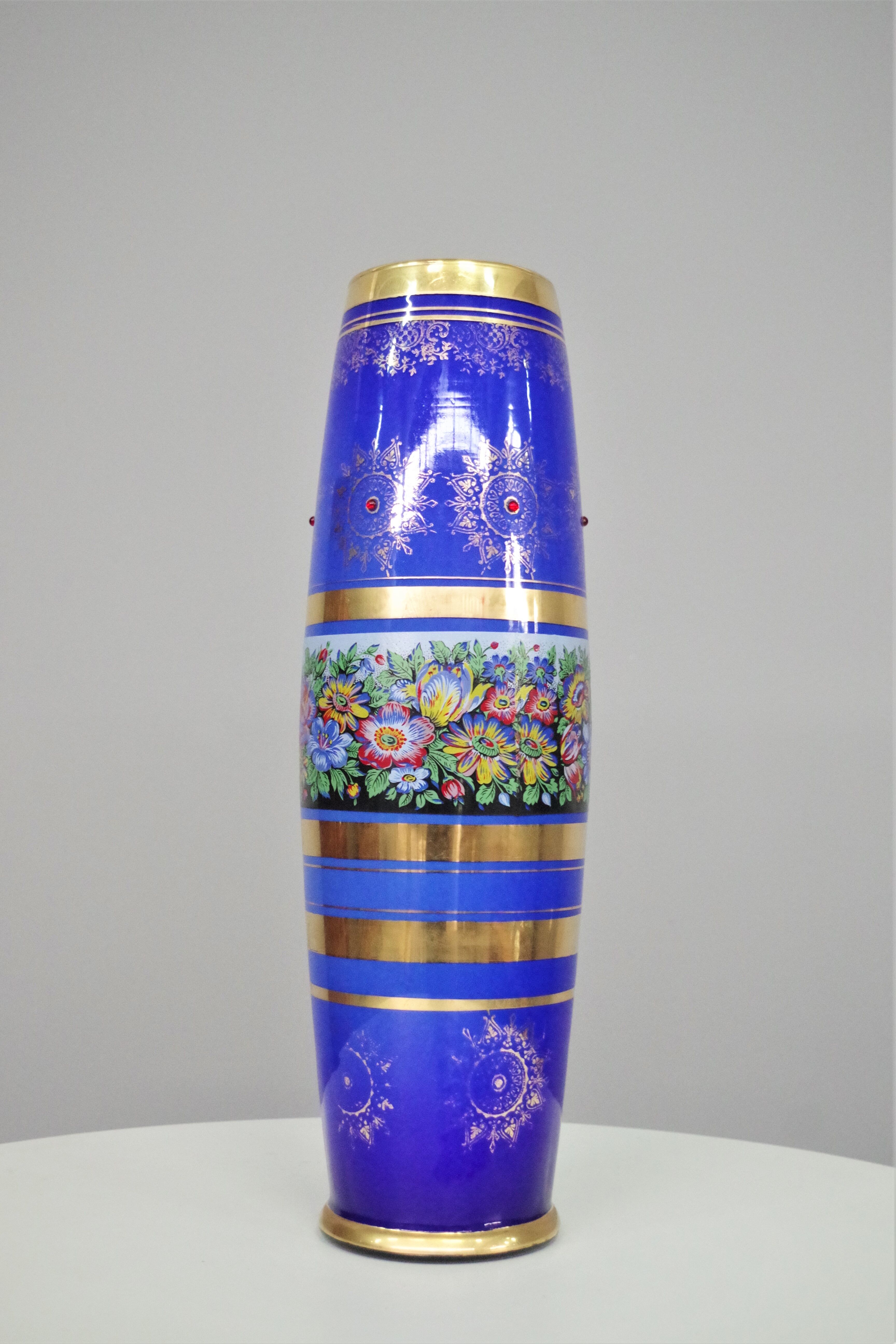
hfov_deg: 34.2
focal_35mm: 39
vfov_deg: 49.6
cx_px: 448
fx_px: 1456
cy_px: 672
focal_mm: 26.25
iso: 3200
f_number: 4
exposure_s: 1/125
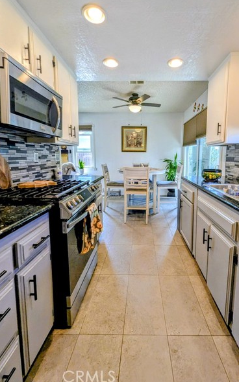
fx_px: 156
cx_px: 142
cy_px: 178
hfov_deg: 74.1
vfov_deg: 101.3
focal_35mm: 15
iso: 74
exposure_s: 1/120
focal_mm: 1.95
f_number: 2.2
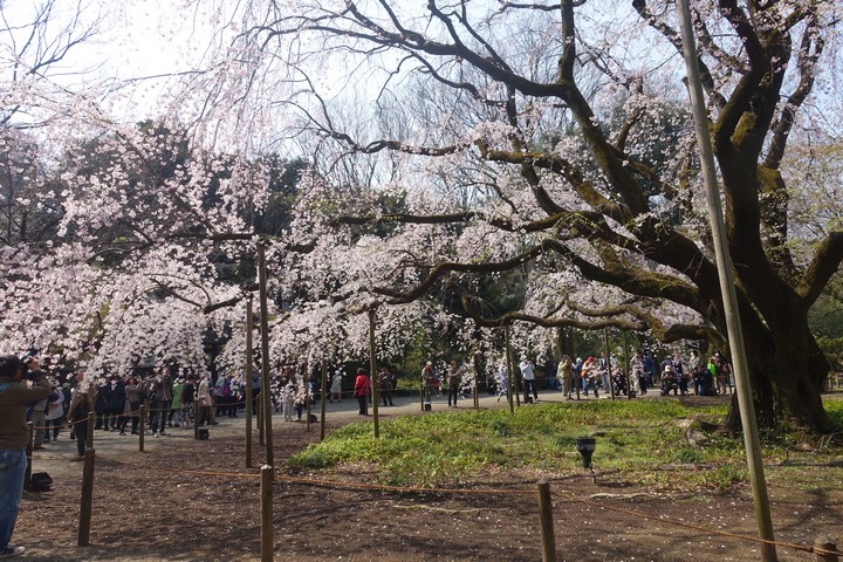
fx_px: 562
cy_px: 281
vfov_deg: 53.1
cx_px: 422
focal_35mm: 24
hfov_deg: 73.7
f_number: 5.6
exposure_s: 1/320
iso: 125
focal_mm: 8.8
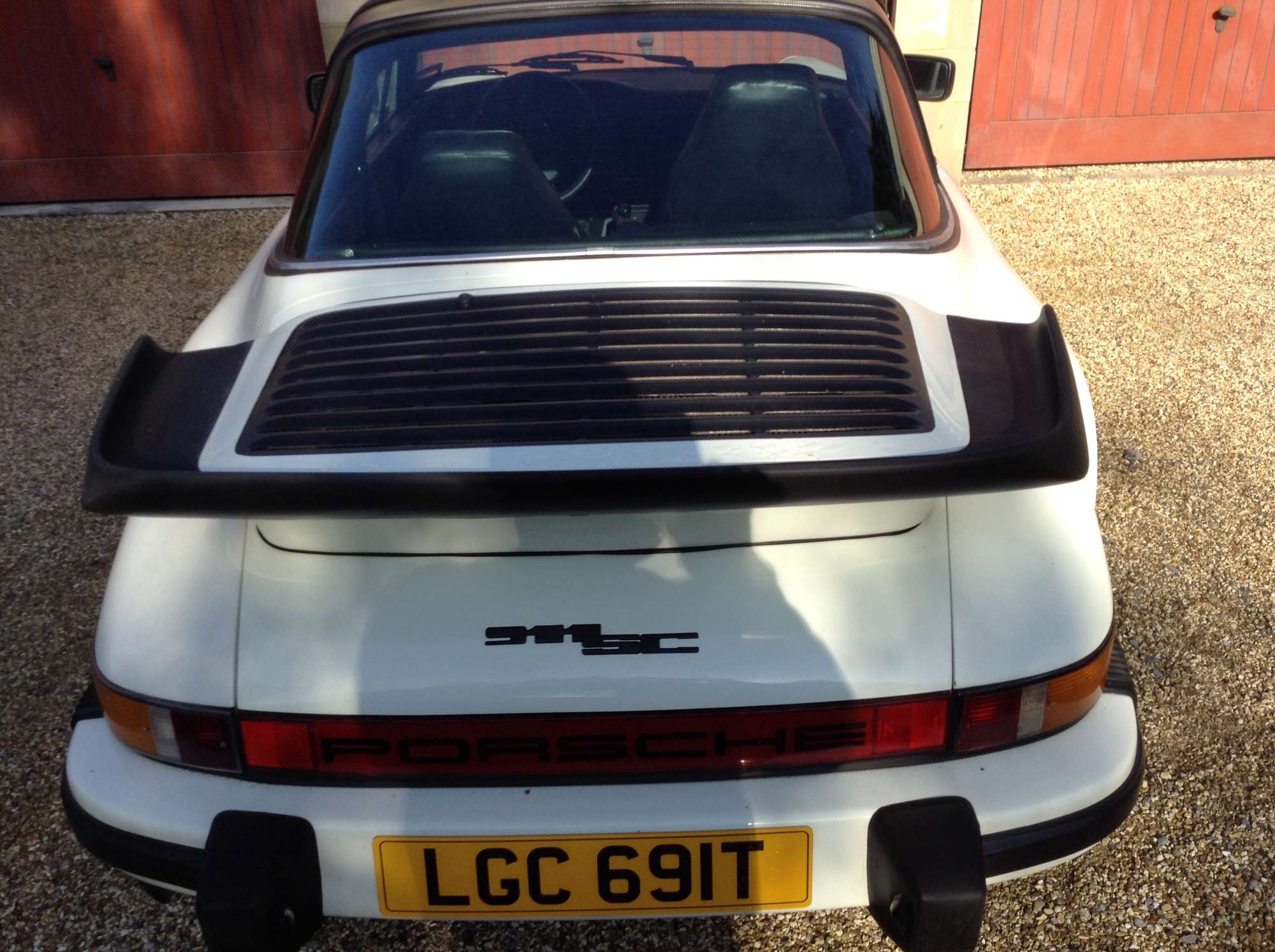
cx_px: 638
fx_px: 1214
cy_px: 476
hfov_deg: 55.4
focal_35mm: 33
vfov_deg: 42.8
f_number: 2.4
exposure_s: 1/690
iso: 32
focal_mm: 3.3
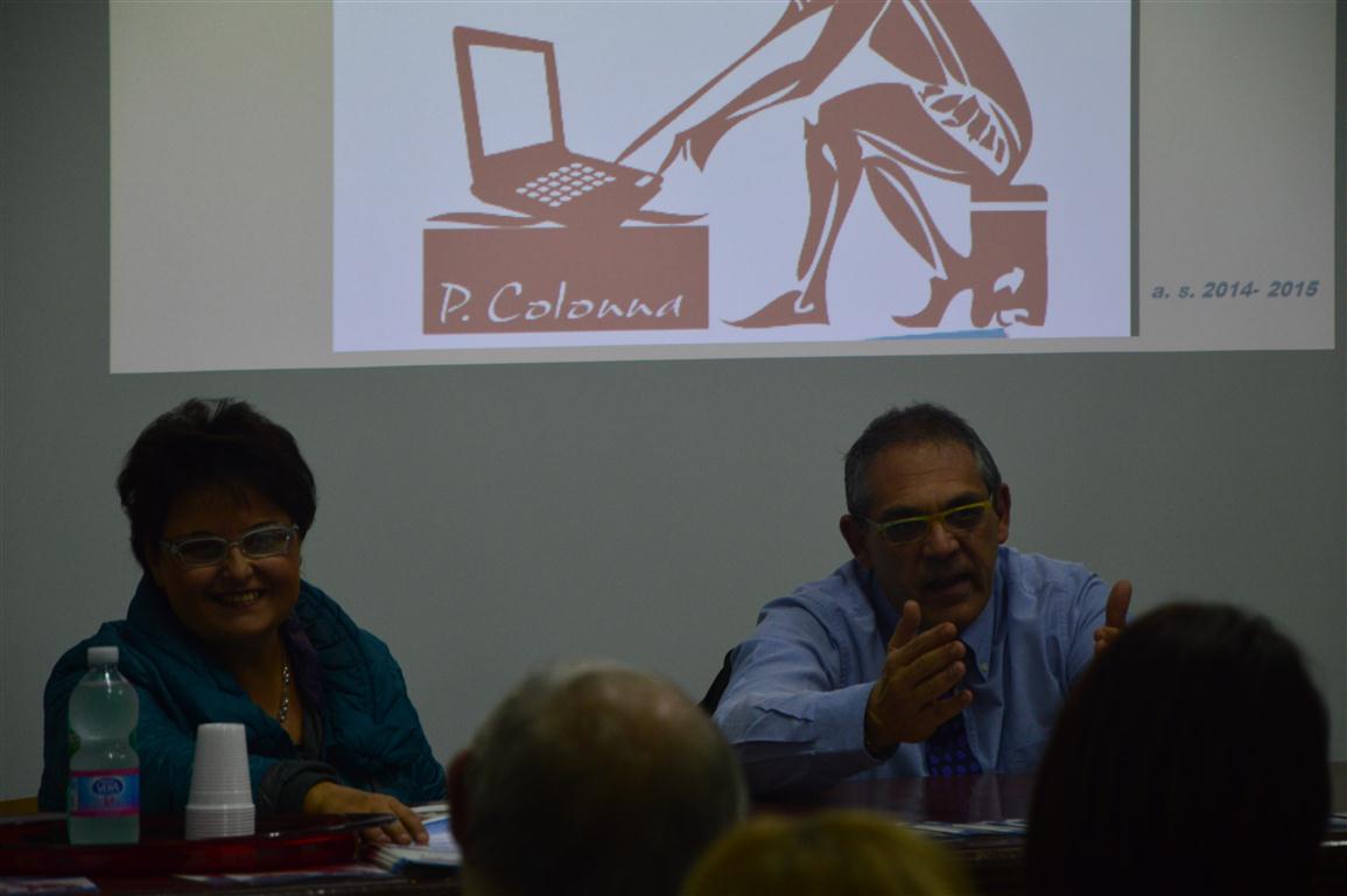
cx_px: 674
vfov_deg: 8.7
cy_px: 448
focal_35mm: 158
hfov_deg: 13.1
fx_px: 5888
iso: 800
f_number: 5.6
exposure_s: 1/50
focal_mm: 105
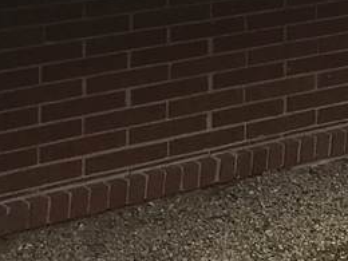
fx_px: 1558
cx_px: 831
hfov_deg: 10.8
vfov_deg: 9.0
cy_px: -280
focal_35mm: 155
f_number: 1.8
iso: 20
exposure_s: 1/1018
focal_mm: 3.99
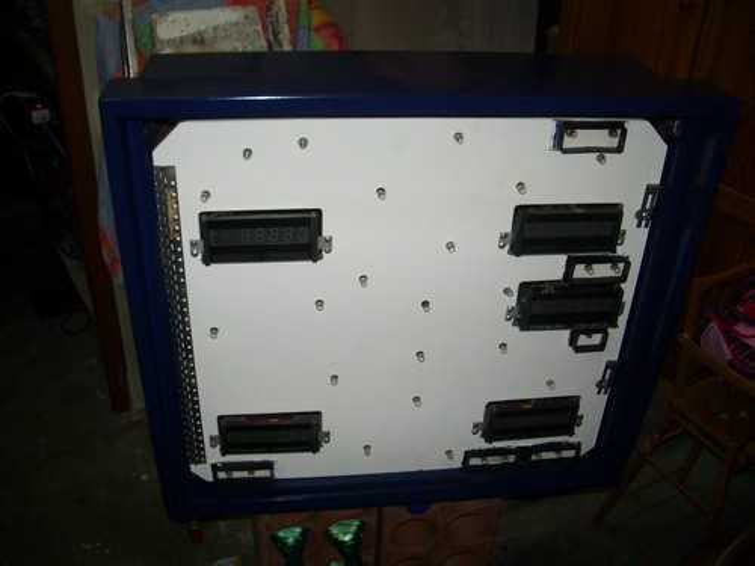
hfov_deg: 52.6
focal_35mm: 35
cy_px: 283
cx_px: 378
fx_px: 763
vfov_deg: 40.7
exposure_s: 1/40
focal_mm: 5.8
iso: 200
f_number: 2.6
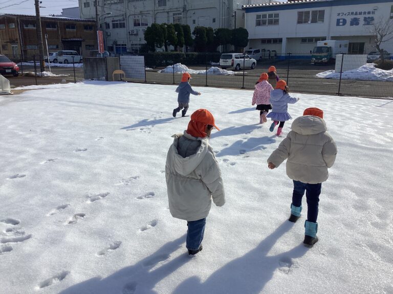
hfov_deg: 58.4
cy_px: 147
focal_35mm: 31
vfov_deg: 45.4
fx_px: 352
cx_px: 196
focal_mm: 3.3
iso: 25
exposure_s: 1/3546
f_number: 2.4
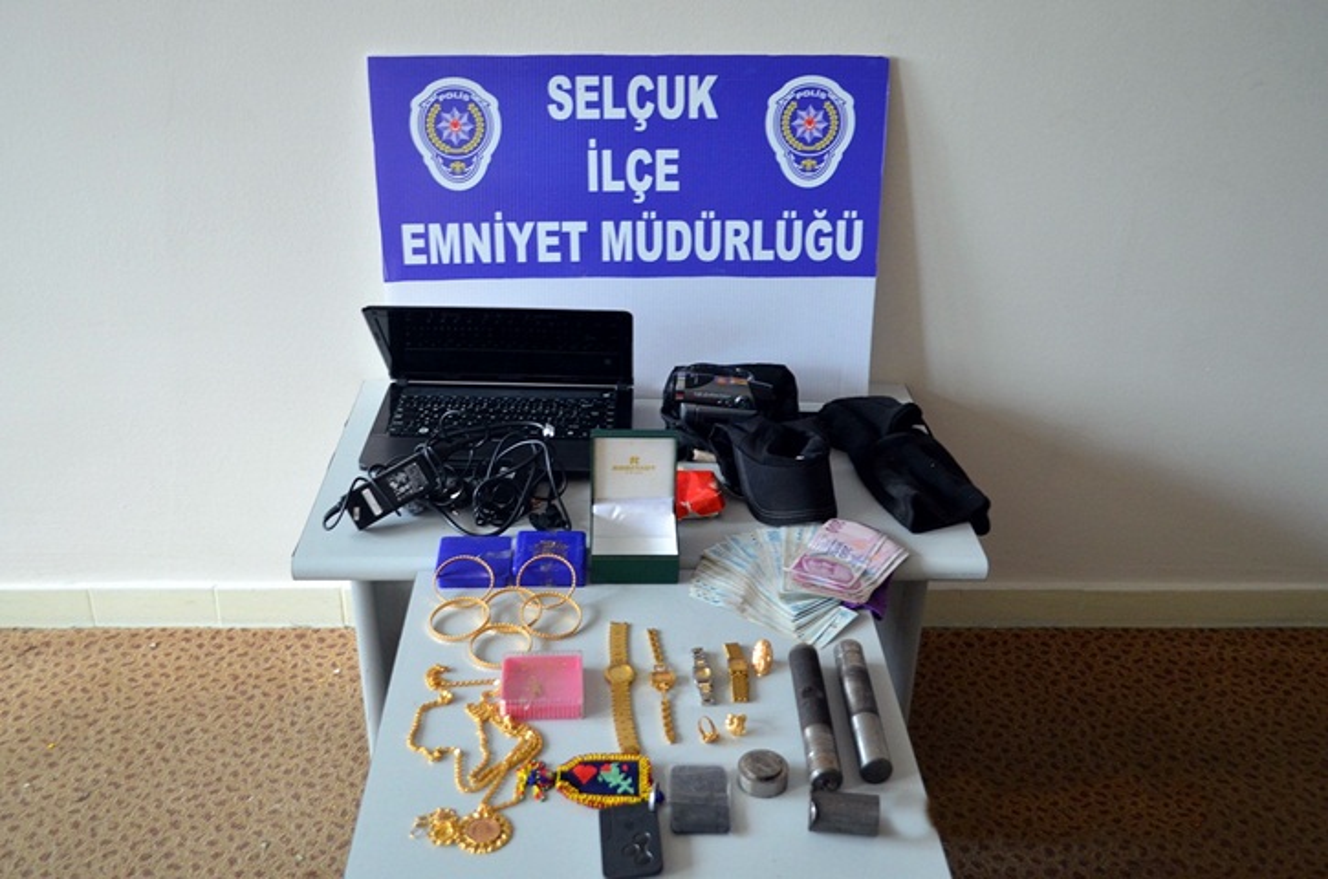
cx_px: 664
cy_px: 440
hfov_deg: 53.2
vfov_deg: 36.7
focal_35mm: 36
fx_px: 1325
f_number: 4
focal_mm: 24
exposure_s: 1/40
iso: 800
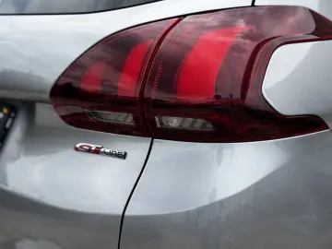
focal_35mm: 48
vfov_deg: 30.3
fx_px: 460
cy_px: 124
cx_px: 166
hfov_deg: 39.7
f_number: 1.78
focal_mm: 6.76
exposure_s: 1/2252
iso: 64
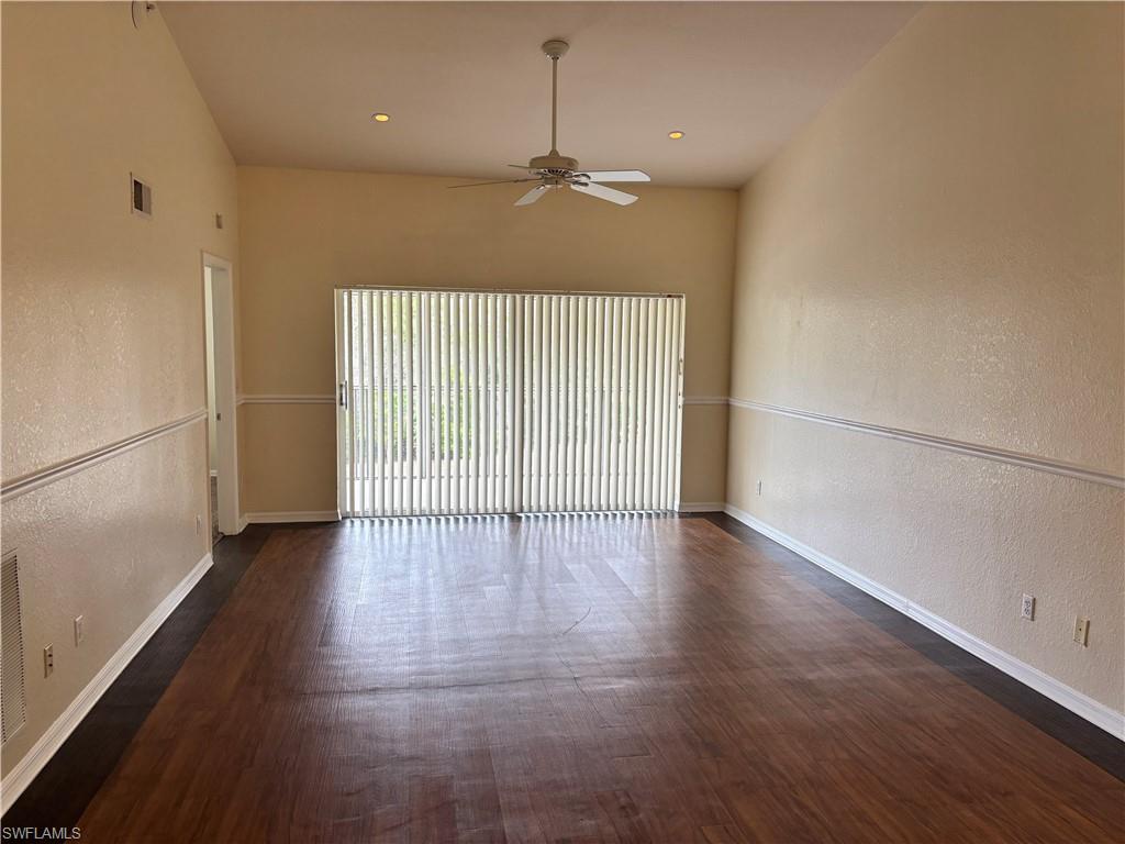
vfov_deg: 53.1
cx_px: 562
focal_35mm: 26
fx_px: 845
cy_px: 422
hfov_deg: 67.3
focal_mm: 5.96
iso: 100
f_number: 1.6
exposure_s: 1/120
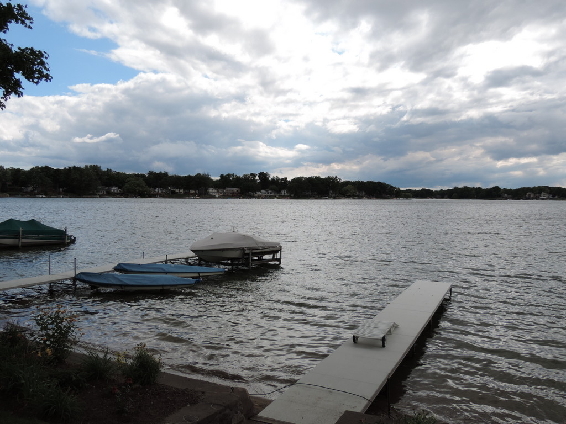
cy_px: 212
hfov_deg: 60.0
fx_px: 491
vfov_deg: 46.8
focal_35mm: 30
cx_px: 283
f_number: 3.1
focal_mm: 5.3
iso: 80
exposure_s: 1/1250
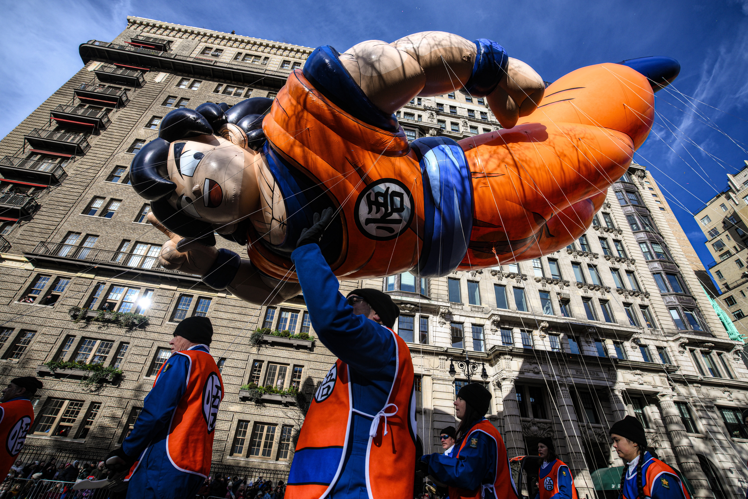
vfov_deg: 70.4
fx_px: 353
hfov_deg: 93.3
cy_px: 250
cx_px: 374
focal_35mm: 17
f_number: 6.3
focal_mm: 17
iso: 320
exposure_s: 1/1250
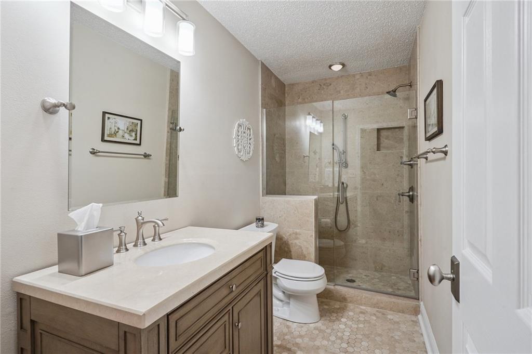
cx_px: 266
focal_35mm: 17
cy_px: 177
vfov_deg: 70.3
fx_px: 251
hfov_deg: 93.3
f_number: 11
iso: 800
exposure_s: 1/15
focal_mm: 17
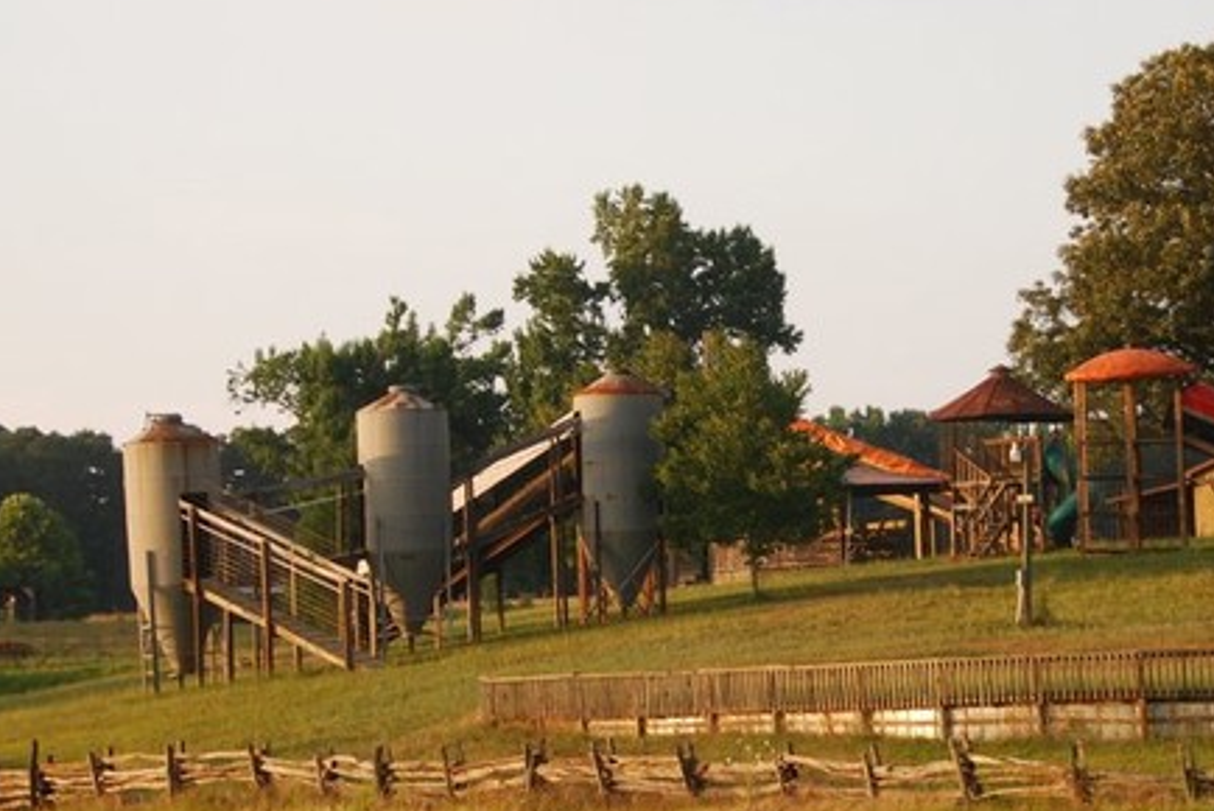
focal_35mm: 155
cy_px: 436
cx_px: 959
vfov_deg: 8.9
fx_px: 5230
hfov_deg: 13.2
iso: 200
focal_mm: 56
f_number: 5
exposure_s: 1/250
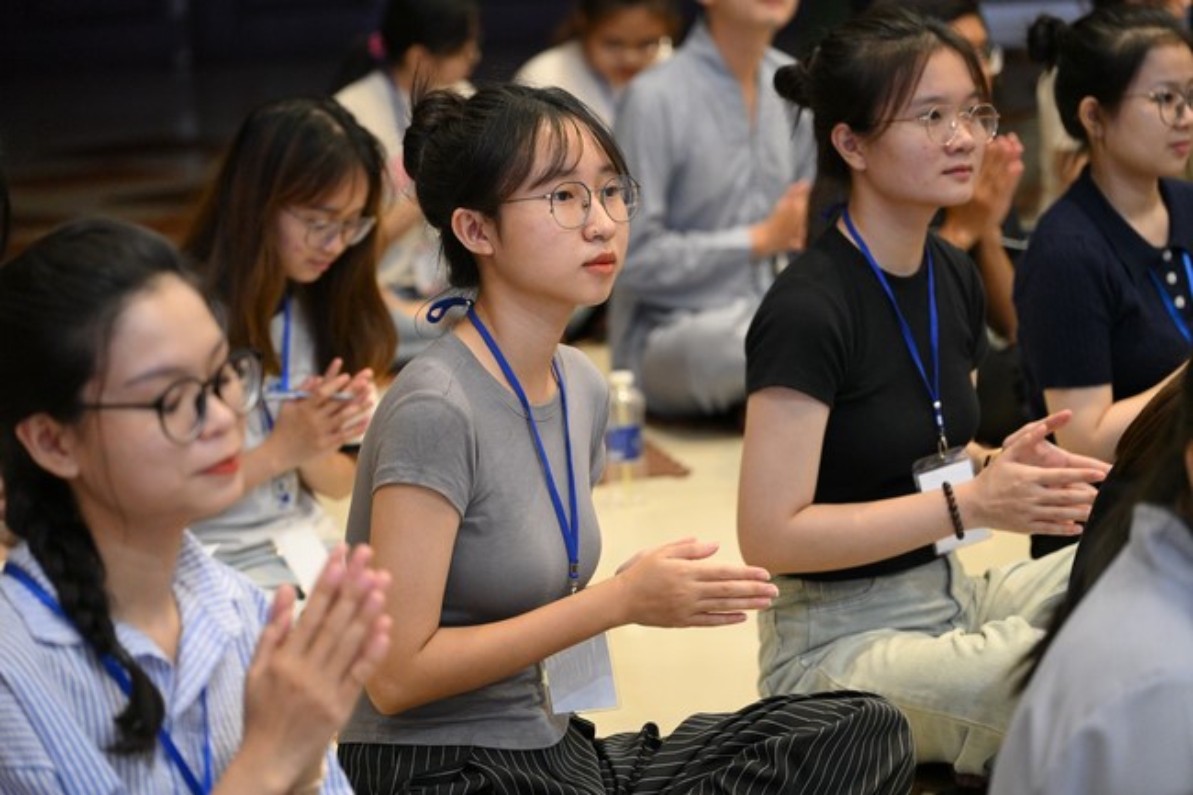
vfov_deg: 11.4
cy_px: 398
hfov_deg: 17.1
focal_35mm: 120
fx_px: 3975
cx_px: 596
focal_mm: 120
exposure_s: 1/200
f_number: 4
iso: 6400
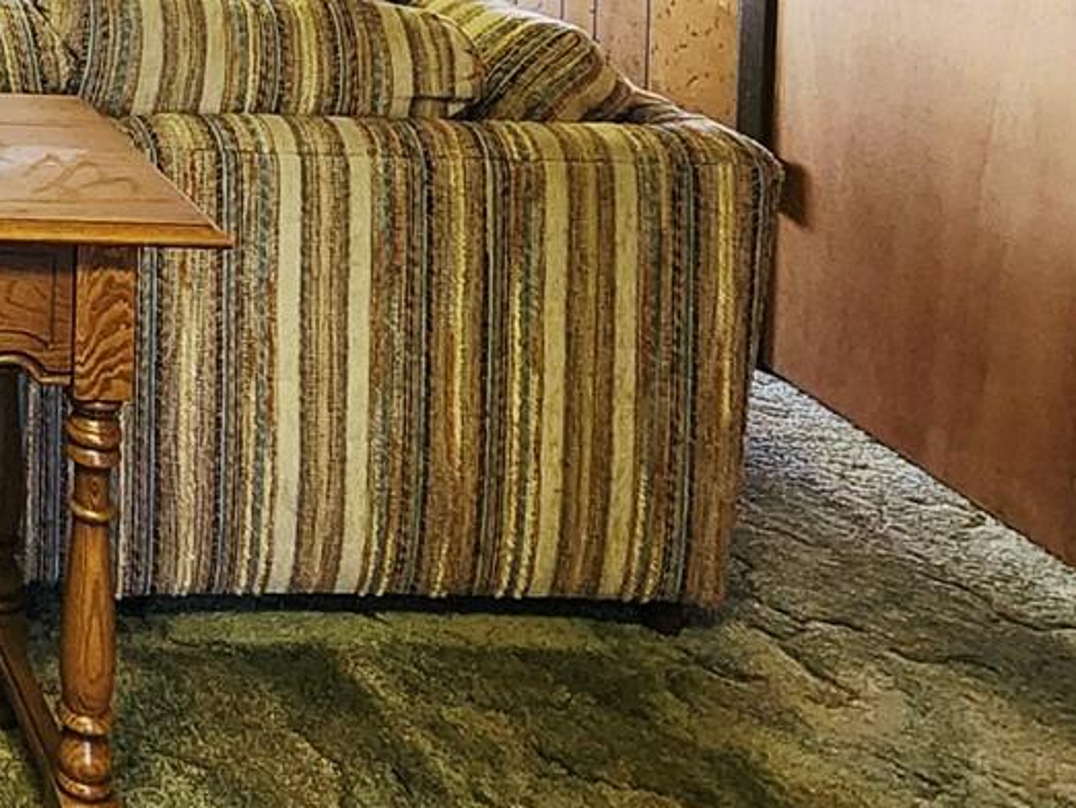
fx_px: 1586
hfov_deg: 27.5
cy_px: -429
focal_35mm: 51
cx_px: -484
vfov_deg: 22.8
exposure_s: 1/40
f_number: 2.2
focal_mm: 2.2
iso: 400
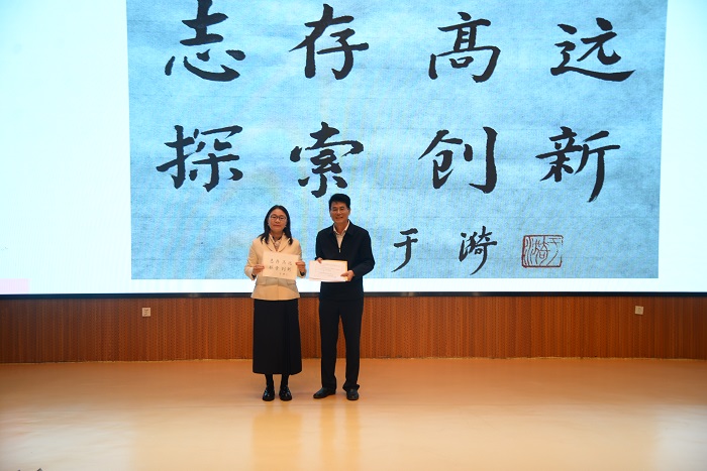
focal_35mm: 44
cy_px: 236
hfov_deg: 44.5
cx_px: 354
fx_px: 864
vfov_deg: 30.5
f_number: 4
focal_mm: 44
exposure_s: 1/40
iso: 100
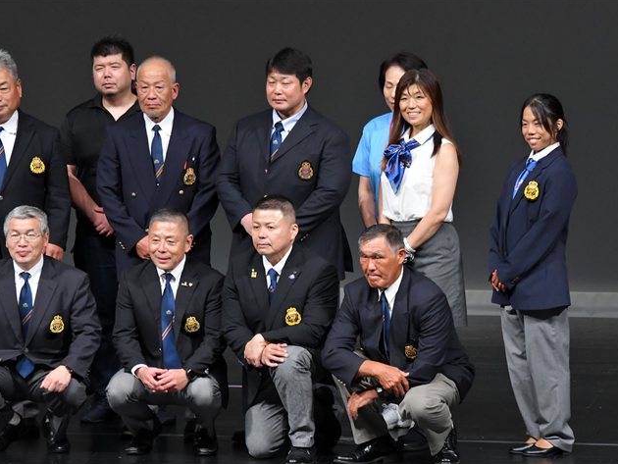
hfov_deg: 6.2
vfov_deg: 4.7
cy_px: 249
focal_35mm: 319
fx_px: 5697
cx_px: 330
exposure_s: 1/400
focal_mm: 180
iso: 3200
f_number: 5.6
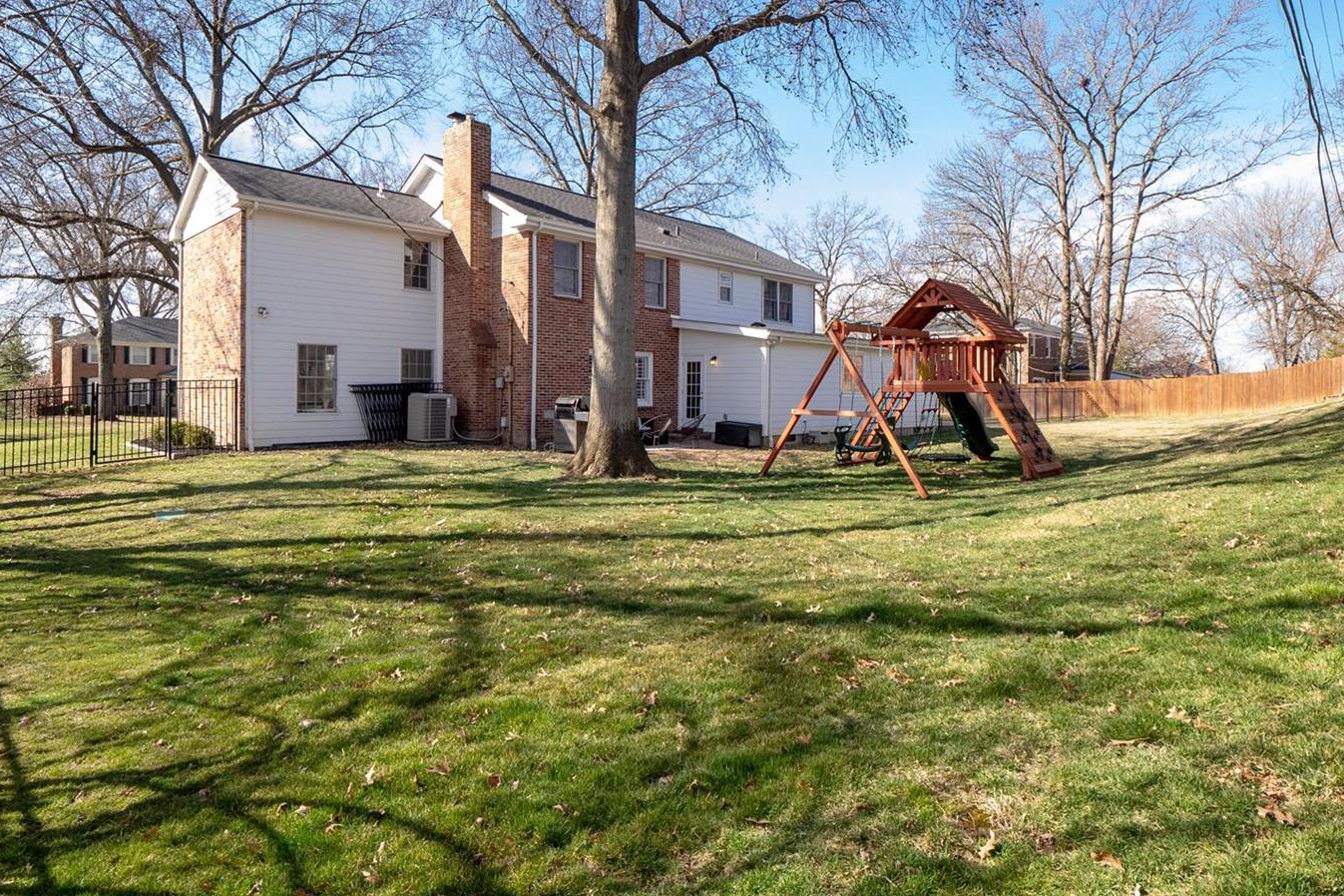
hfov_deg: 86.9
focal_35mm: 19
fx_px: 709
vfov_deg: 64.4
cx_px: 674
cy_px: 404
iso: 400
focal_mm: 8
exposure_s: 1/250
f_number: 7.1
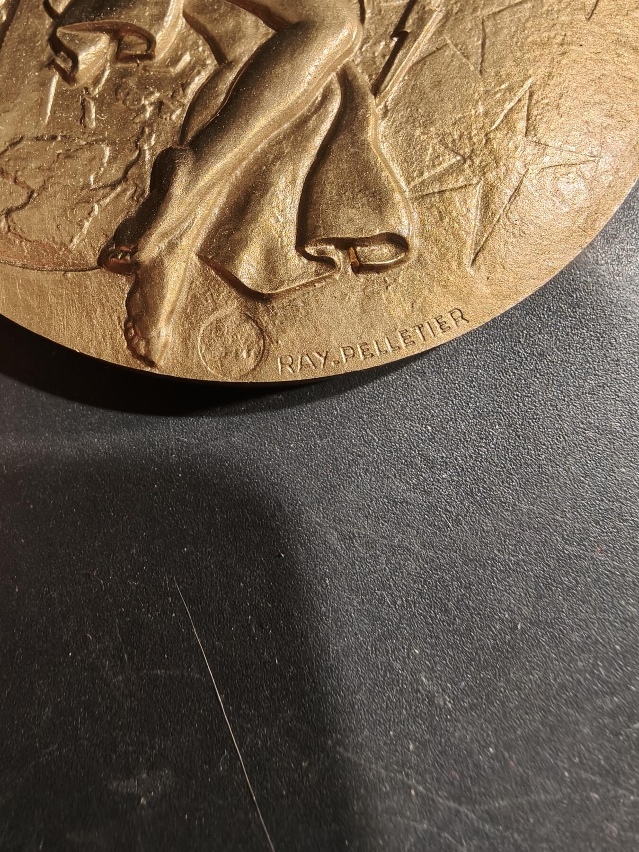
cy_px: 426
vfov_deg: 73.9
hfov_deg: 58.9
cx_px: 320
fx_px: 566
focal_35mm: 23
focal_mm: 2.32
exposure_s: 1/52
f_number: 2
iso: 160
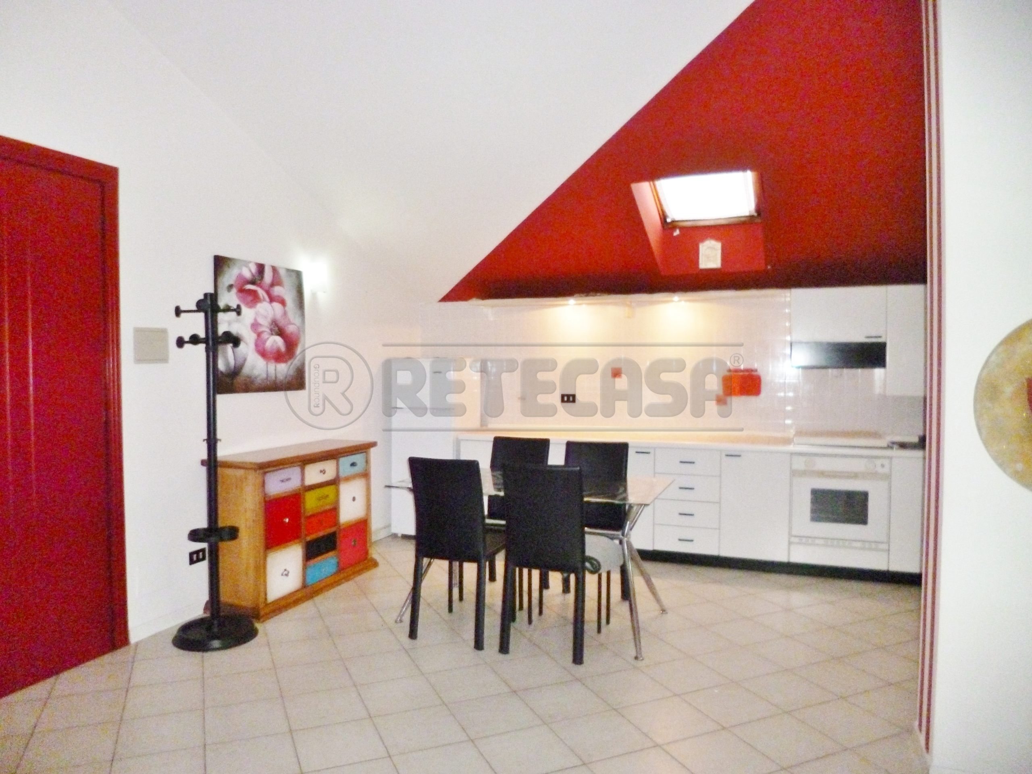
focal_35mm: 24
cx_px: 516
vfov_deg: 56.8
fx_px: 716
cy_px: 387
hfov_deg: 71.6
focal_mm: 4.3
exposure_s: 1/125
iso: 640
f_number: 2.5
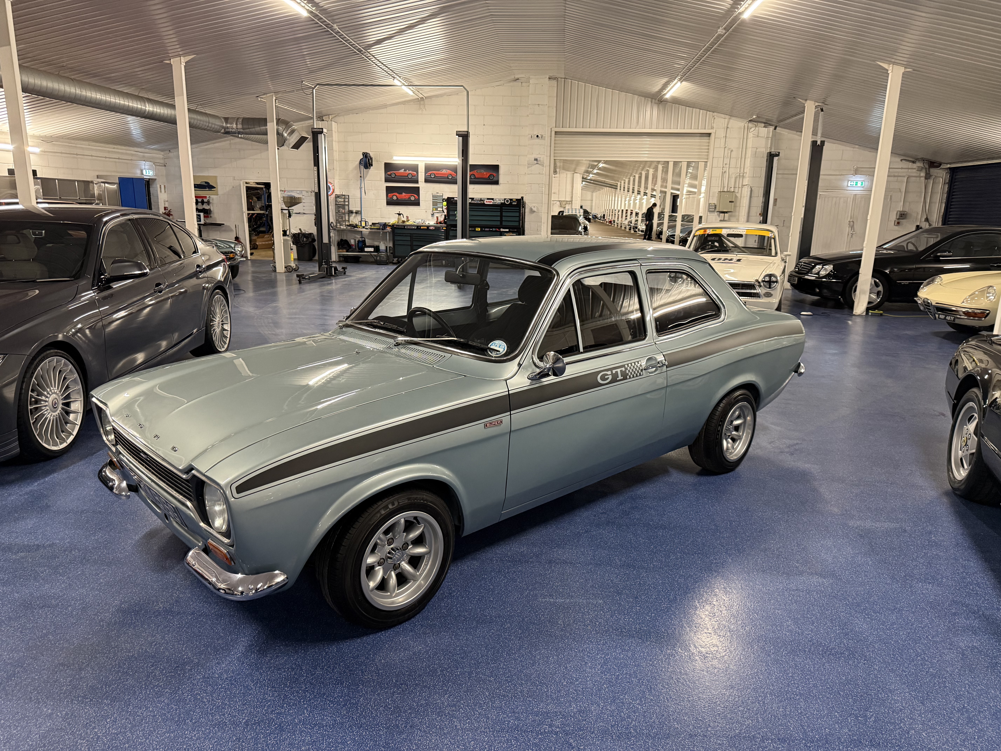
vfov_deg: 56.8
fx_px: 694
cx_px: 500
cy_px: 376
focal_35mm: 24
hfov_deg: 71.6
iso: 500
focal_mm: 6.76
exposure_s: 1/50
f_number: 1.78
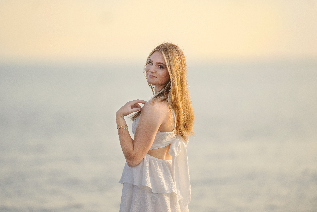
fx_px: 1770
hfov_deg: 10.2
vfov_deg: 6.8
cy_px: 106
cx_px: 158
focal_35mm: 201
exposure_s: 1/2500
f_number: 2
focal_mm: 200
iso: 160
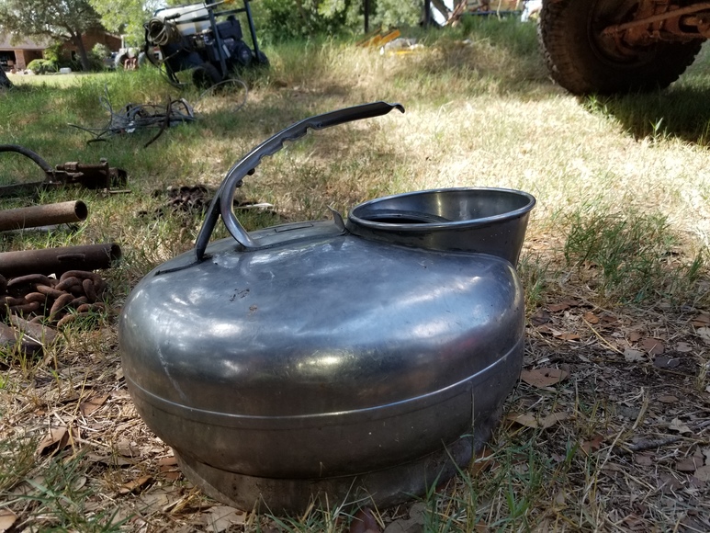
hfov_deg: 67.3
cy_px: 266
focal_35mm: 26
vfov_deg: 53.1
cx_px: 355
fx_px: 533
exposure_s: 1/528
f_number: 1.7
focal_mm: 4.25
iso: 50
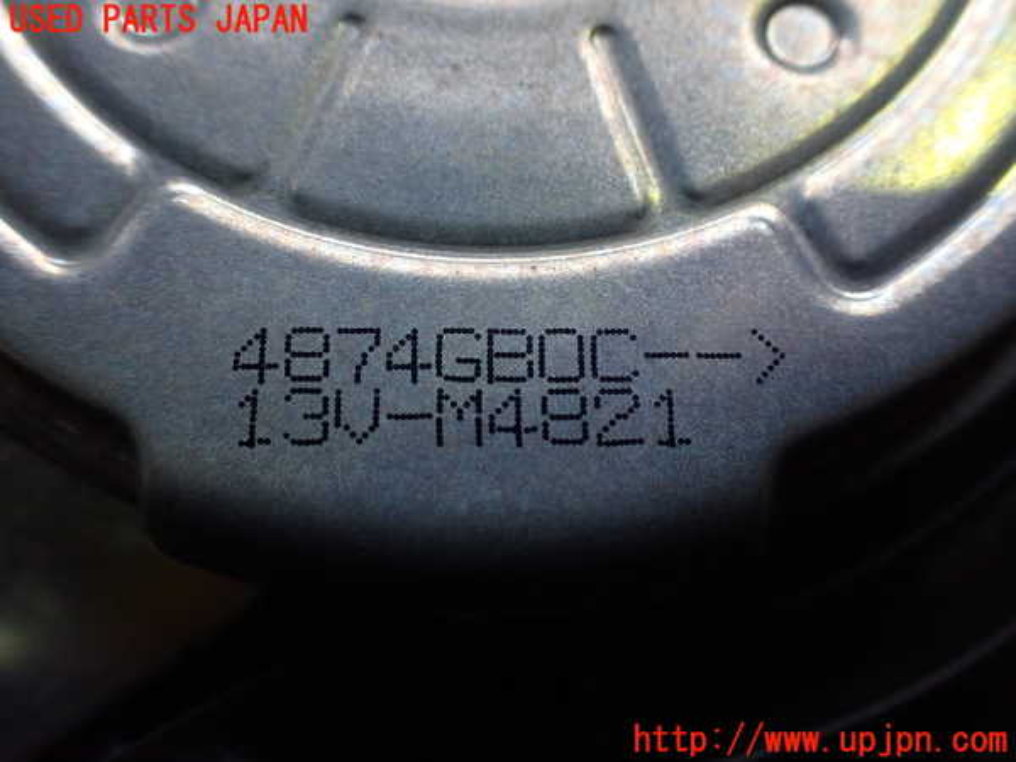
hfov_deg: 60.0
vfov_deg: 46.8
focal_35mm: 30
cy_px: 381
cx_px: 508
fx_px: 881
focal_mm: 5.4
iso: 400
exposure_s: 1/125
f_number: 2.3
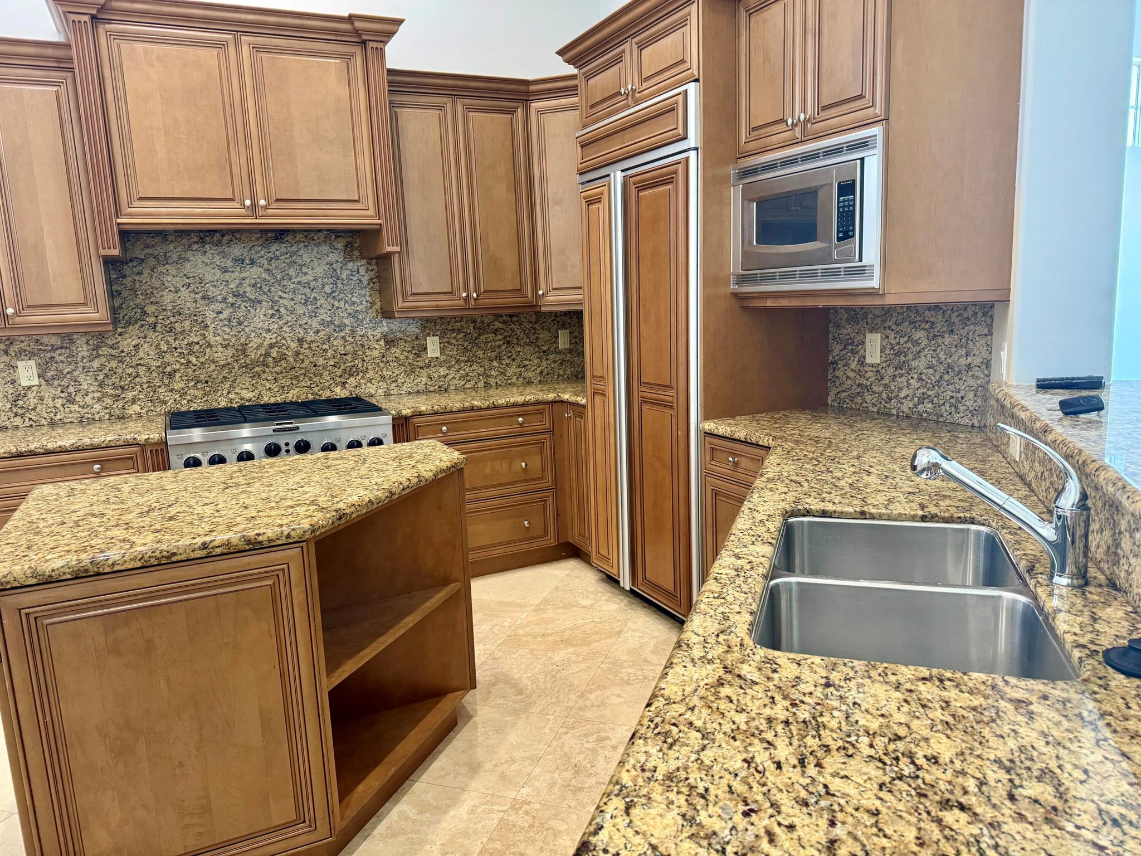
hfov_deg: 71.6
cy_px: 428
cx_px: 570
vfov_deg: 56.8
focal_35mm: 24
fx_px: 791
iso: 250
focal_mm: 6.76
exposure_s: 1/60
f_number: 1.78
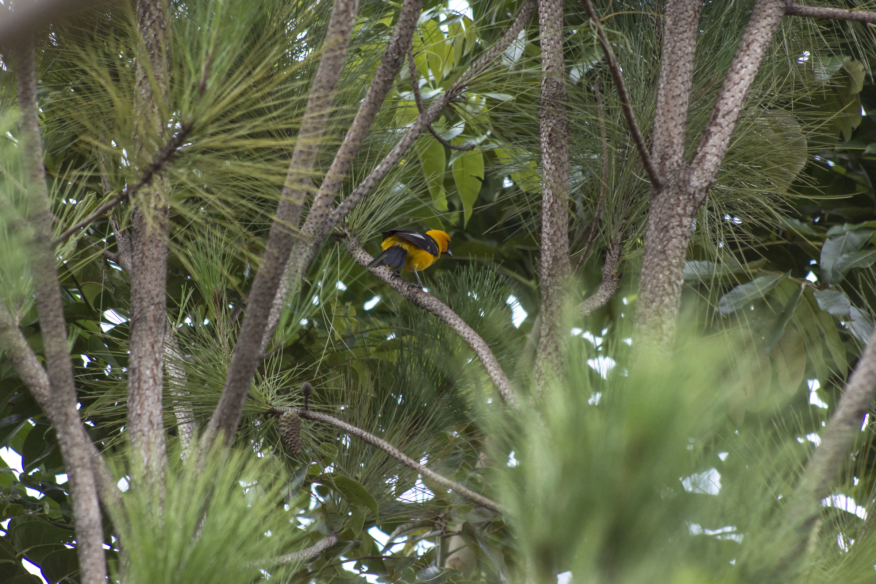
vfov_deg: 4.4
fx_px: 7664
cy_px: 292
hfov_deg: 6.5
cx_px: 438
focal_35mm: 315
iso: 500
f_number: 8
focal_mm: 210
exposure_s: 1/2000
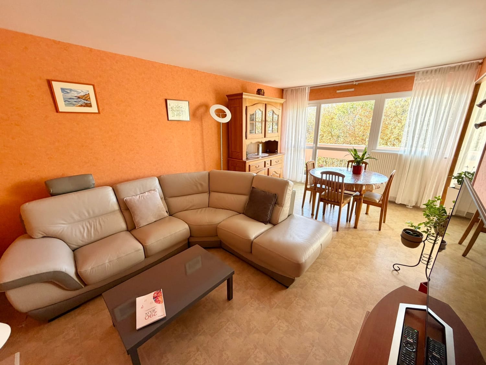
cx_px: 243
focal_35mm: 14
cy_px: 182
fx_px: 197
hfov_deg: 102.1
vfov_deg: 85.7
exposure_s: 1/121
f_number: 2.2
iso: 160
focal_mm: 2.22
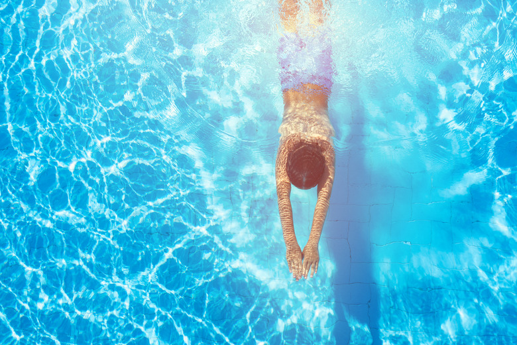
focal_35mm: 35
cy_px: 172
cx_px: 258
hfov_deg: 54.4
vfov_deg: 37.9
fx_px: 503
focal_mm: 35
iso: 100
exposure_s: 1/640
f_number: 7.1
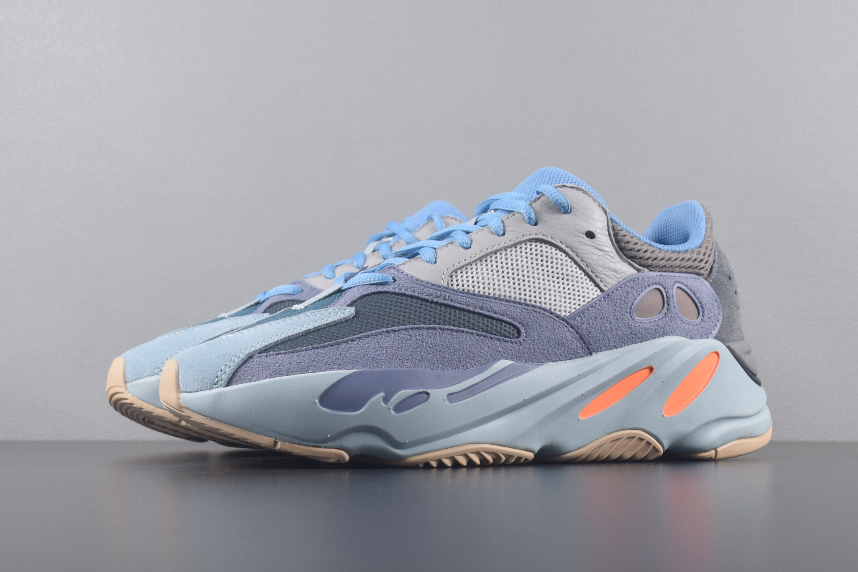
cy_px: 286
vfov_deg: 35.5
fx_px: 894
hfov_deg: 51.3
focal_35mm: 38
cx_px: 429
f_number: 6.3
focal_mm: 25
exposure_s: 1/60
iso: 400
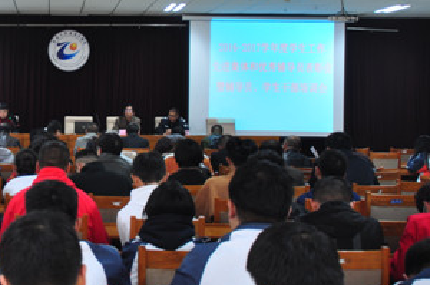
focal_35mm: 78
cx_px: 46
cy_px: 86
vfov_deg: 17.4
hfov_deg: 25.3
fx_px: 930
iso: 320
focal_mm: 26
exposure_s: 1/13
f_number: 4.5
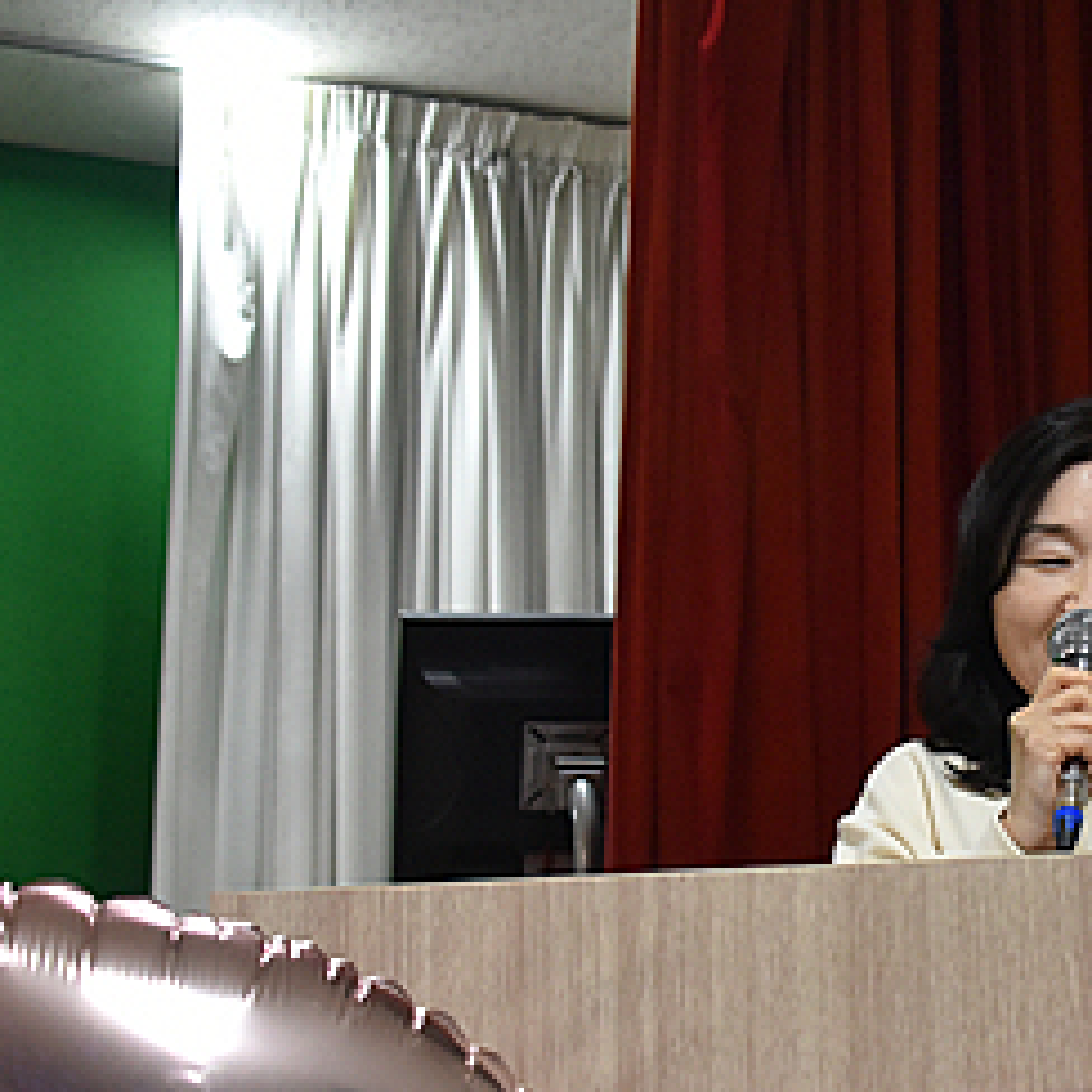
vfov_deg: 22.2
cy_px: 665
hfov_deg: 21.4
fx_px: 2784
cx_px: 1110
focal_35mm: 78
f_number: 4.5
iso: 2200
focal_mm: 28
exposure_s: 1/125
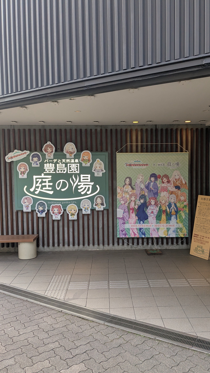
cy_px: 188
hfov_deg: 38.9
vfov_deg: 64.3
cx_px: 115
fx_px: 297
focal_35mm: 30
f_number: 1.73
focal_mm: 4.38
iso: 55
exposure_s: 1/285
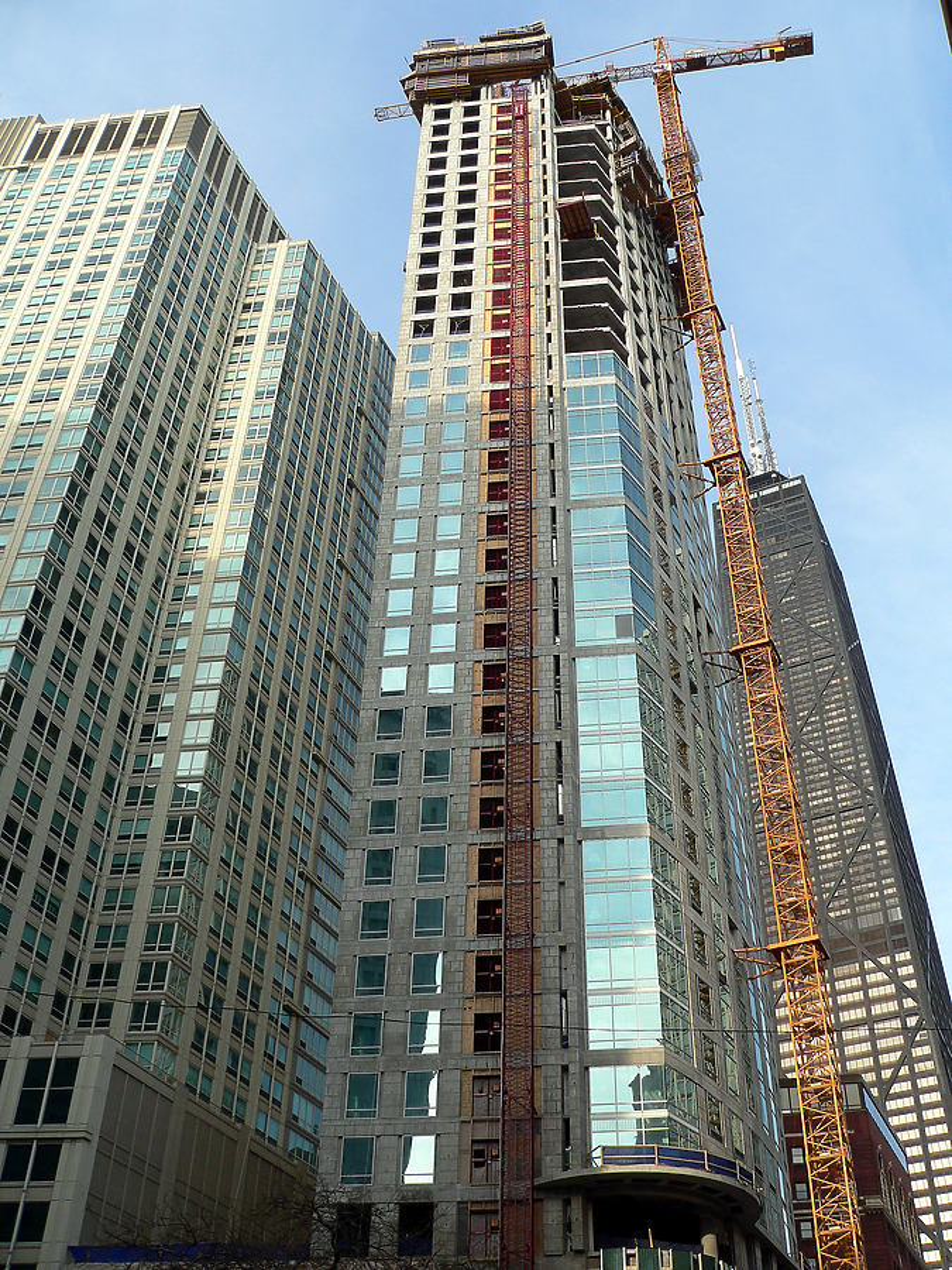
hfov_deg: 39.7
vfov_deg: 51.4
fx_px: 1320
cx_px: 476
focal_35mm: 36
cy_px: 635
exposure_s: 1/250
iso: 80
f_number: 4
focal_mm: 6
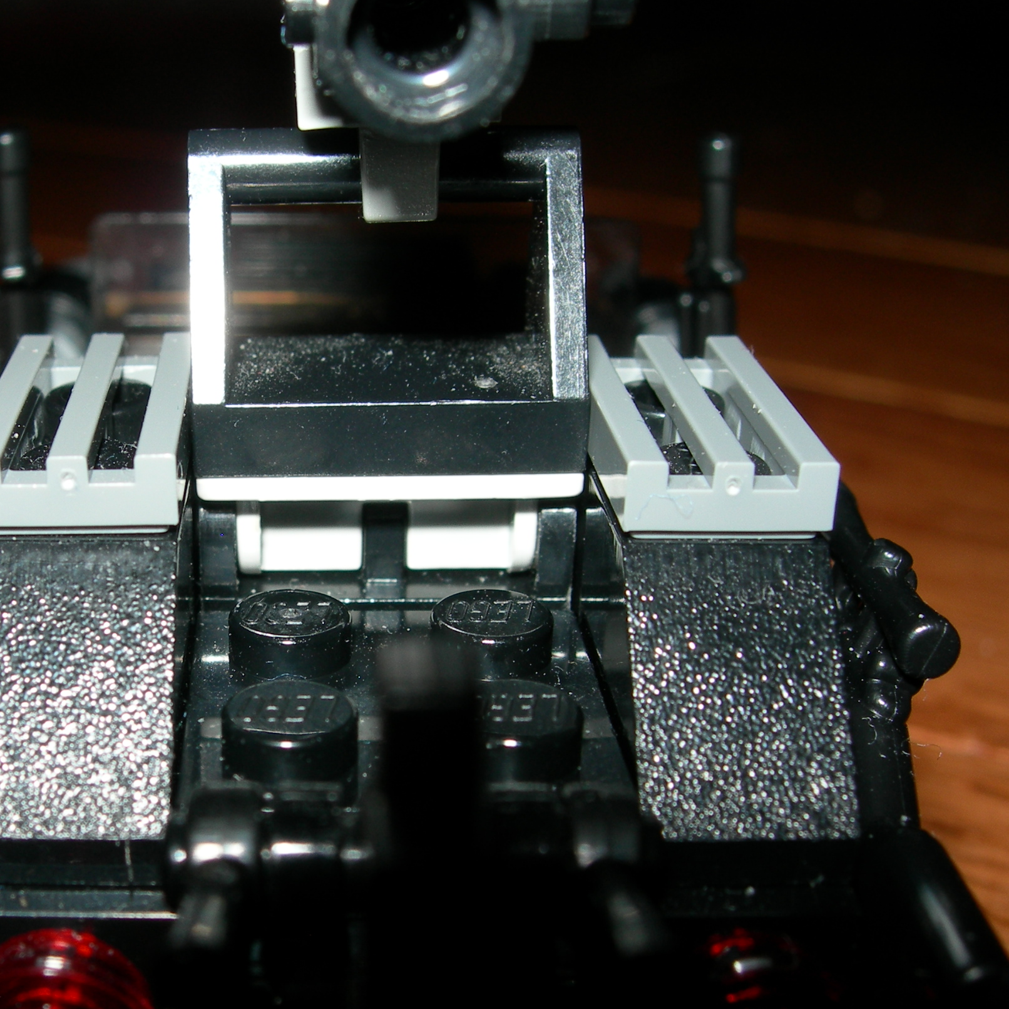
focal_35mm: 54
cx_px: 275
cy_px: 598
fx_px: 1781
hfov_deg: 31.2
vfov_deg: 31.6
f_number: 4.8
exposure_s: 1/60.1
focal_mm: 7.8
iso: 50
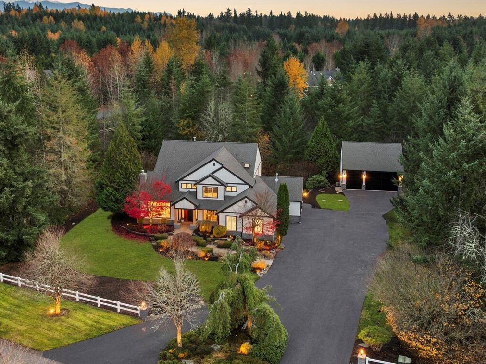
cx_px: 221
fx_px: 533
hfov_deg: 48.9
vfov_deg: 37.6
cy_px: 148
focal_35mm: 38
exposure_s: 1/2.5
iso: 100
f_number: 2.8
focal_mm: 12.29
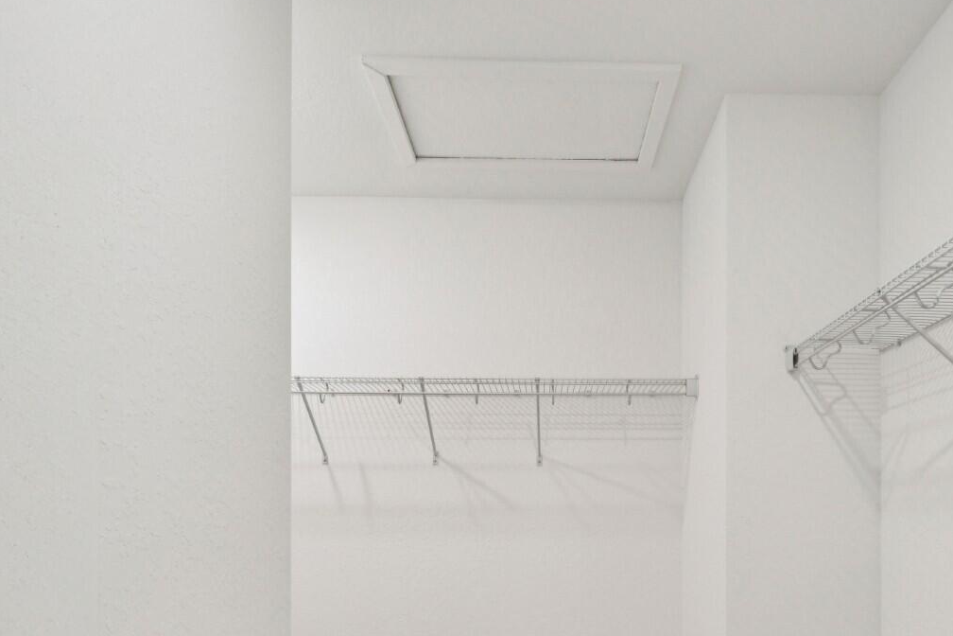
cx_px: 577
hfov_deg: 70.7
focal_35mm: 25
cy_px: 539
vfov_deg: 47.5
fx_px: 662
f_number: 8
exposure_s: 1/5
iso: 200
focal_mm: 14
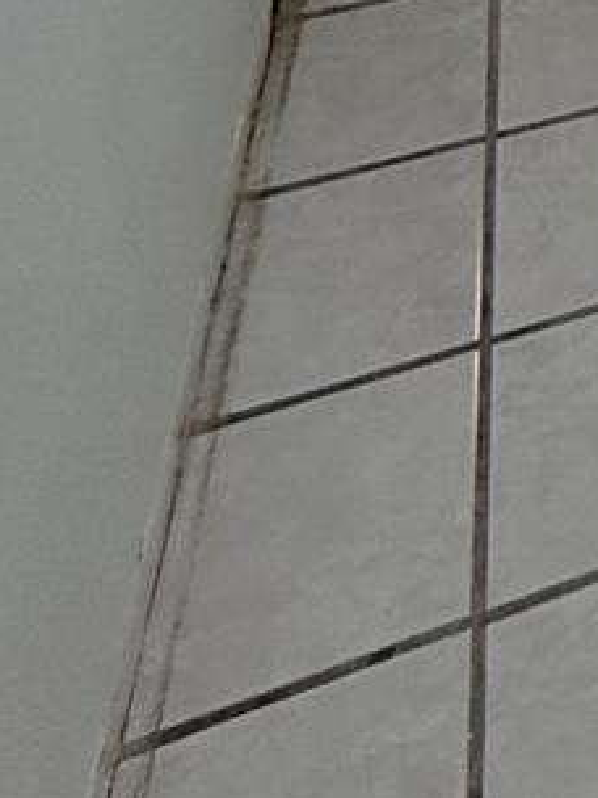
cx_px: 1347
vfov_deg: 19.0
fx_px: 1589
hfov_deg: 15.1
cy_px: -746
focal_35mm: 69
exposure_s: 1/61
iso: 320
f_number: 2.2
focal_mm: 2.22
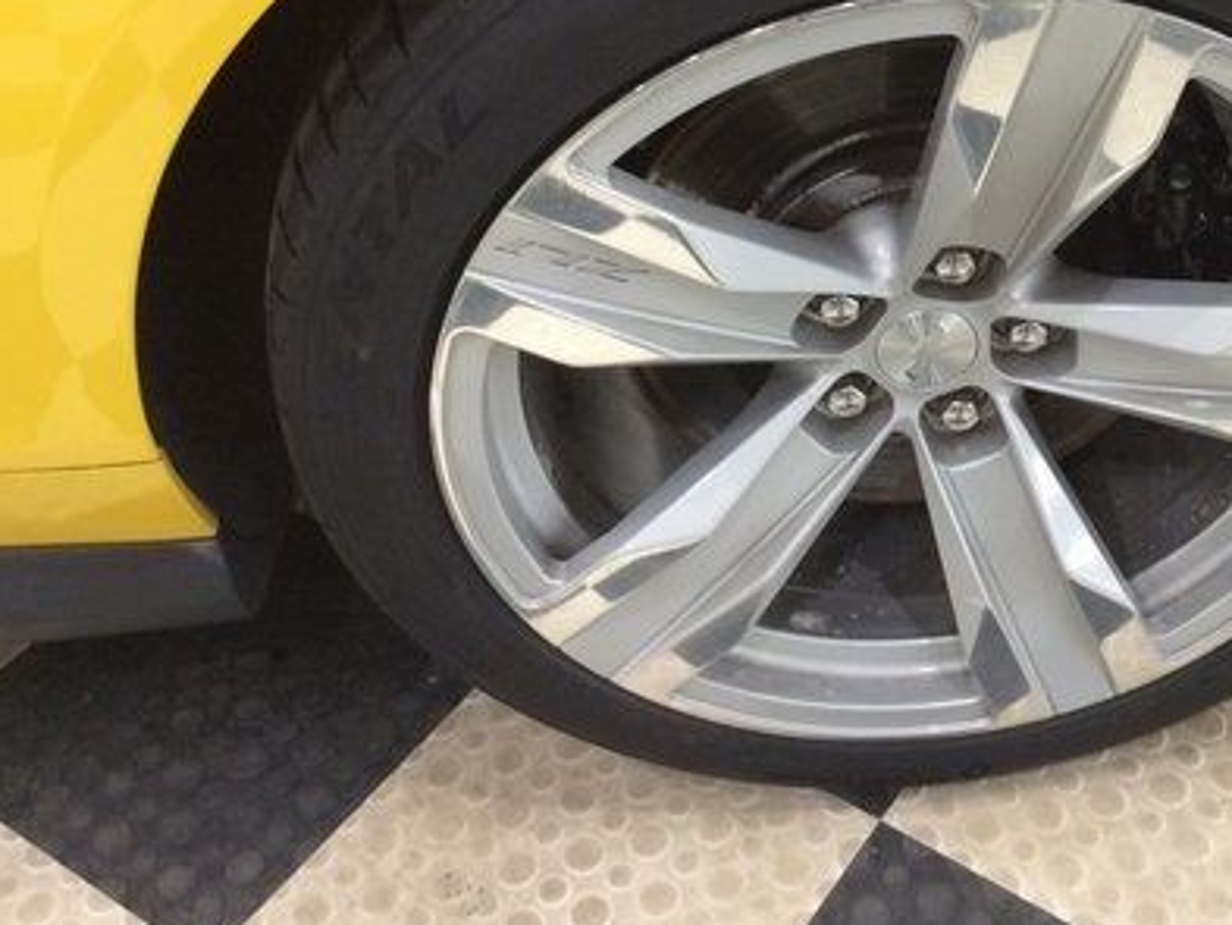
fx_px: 1851
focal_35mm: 52
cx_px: 890
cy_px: 285
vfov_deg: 27.8
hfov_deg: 36.1
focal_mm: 3.3
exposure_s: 1/24
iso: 125
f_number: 2.4
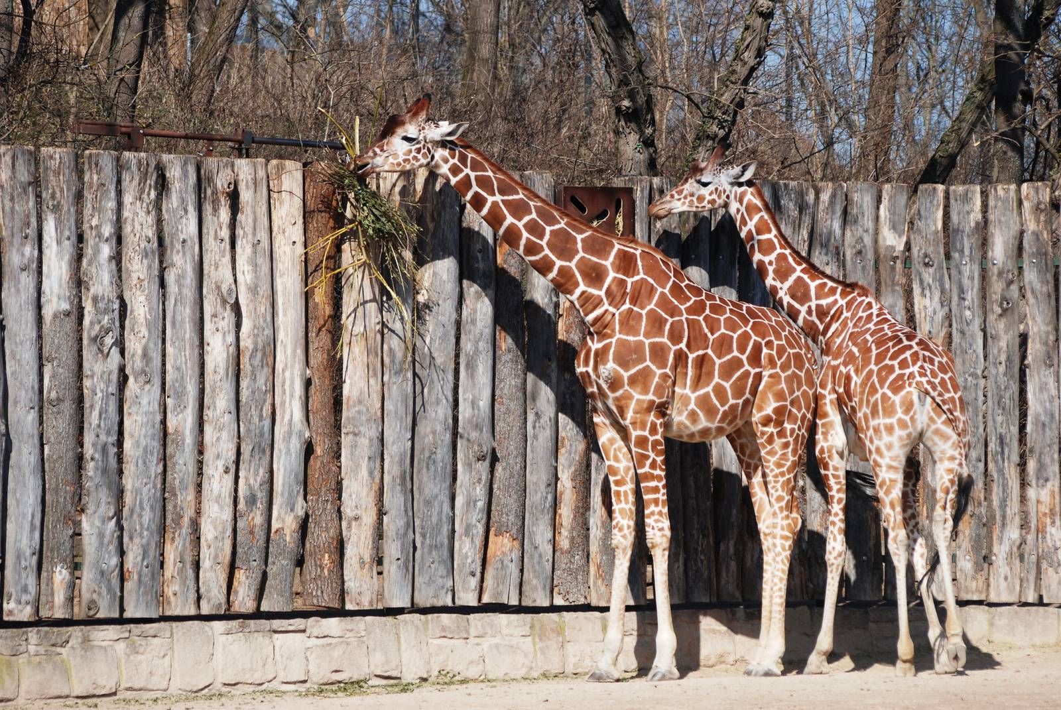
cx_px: 530
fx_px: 6639
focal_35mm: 225
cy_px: 355
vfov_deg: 6.1
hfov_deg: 9.1
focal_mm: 150
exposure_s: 1/1250
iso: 200
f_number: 4.5
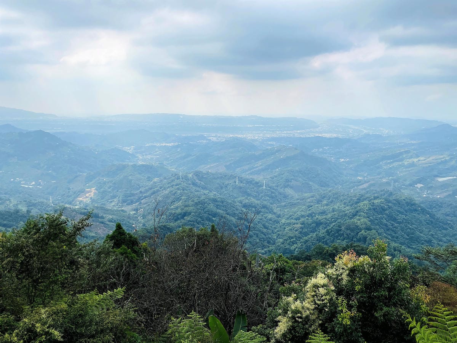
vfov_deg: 53.1
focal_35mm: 26
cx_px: 228
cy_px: 172
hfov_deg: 67.3
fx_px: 343
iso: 50
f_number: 1.6
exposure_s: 1/4000
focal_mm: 4.2
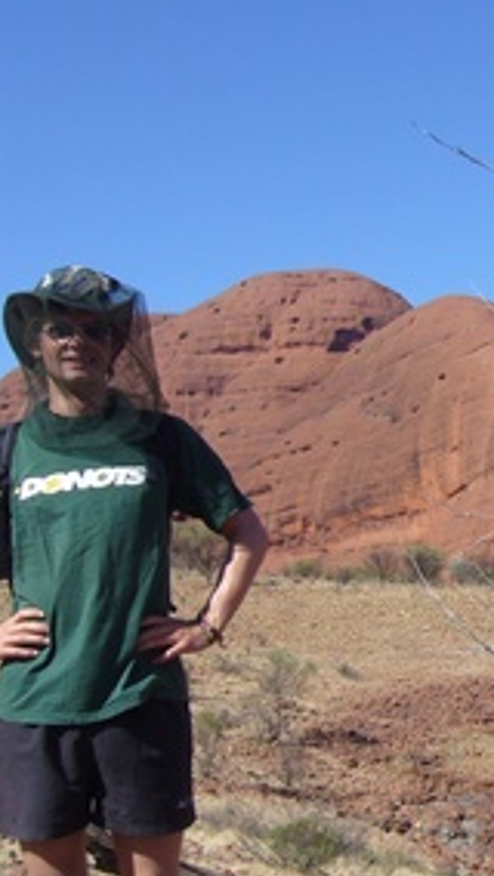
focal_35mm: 59
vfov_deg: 35.4
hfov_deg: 19.2
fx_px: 1372
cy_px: 410
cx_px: 605
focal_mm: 5.8
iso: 80
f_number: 5.6
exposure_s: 1/320
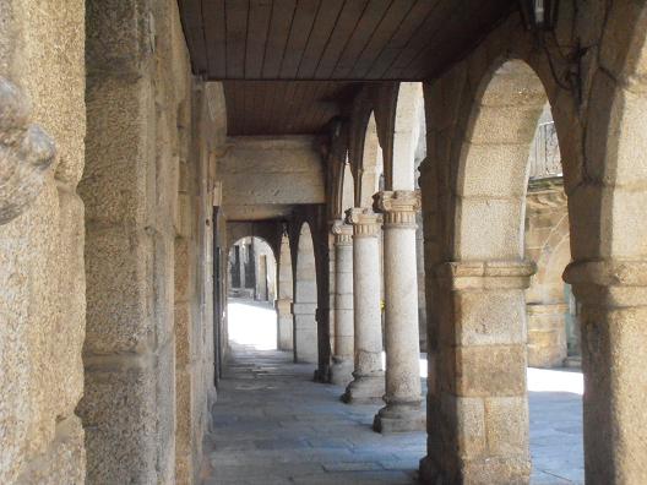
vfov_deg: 25.7
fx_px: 1065
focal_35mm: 57
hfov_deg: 33.8
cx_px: 324
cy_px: 242
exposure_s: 1/320
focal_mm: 10.04
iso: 640
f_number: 4.5
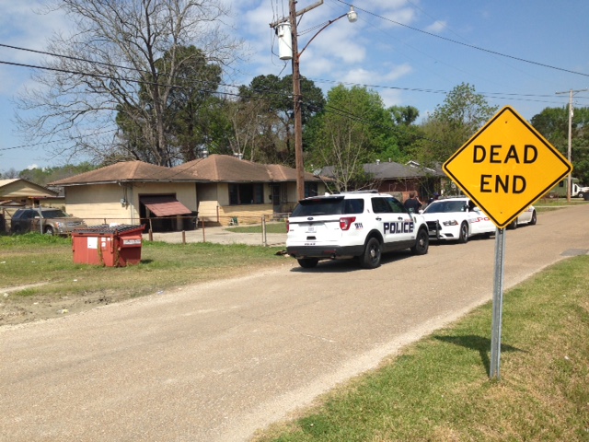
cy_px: 221
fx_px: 562
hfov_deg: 55.4
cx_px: 294
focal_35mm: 33
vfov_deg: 42.9
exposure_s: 1/1695
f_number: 2.4
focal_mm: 4.12
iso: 50
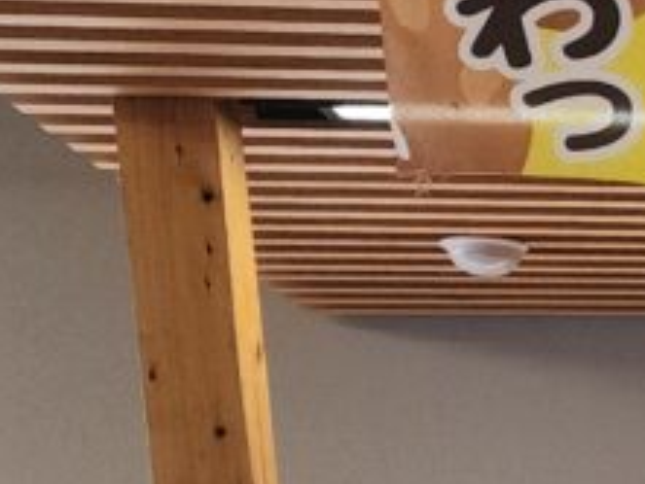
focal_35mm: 133
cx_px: 1669
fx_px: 2480
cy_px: 1006
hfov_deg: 11.5
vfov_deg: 10.2
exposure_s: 1/180
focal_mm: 6.4
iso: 125
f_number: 1.8
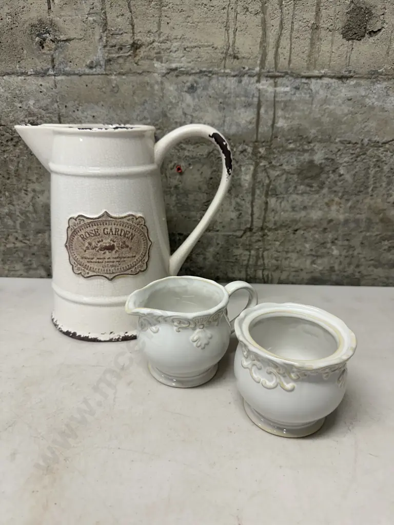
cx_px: 197
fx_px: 364
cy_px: 262
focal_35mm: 24
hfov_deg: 56.8
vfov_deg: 71.6
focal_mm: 6.86
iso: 125
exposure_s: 1/100
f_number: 1.78
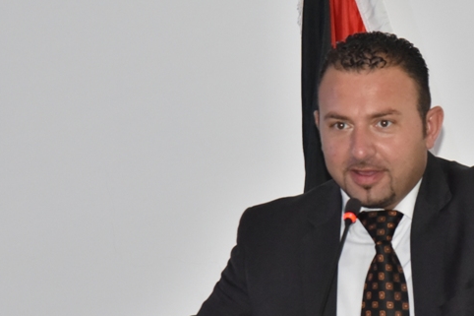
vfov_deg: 5.4
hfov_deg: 8.1
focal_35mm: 255
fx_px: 3356
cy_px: 200
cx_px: 428
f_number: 7.1
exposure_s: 1/80
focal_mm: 120
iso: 3200
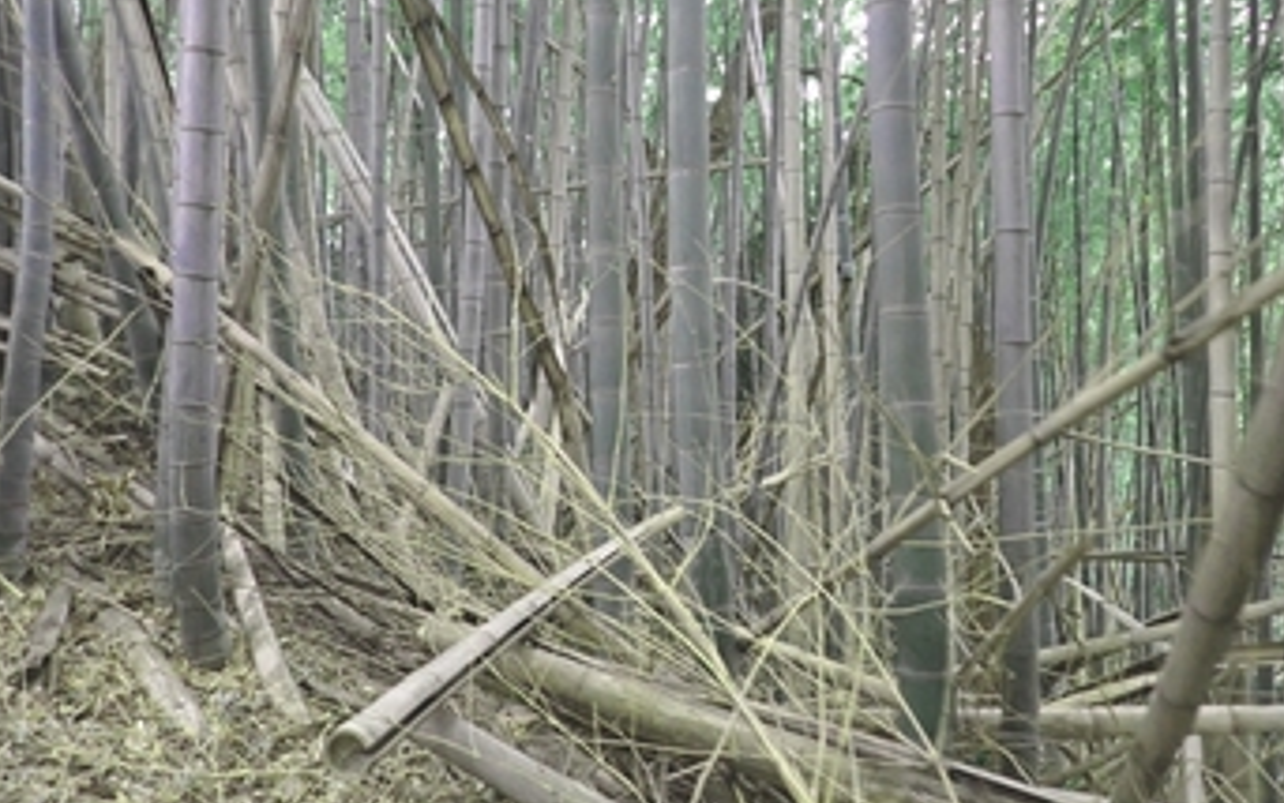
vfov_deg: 40.4
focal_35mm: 31
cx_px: 683
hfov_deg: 61.2
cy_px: 315
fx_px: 1085
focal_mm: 4.5
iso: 800
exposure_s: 1/30
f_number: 2
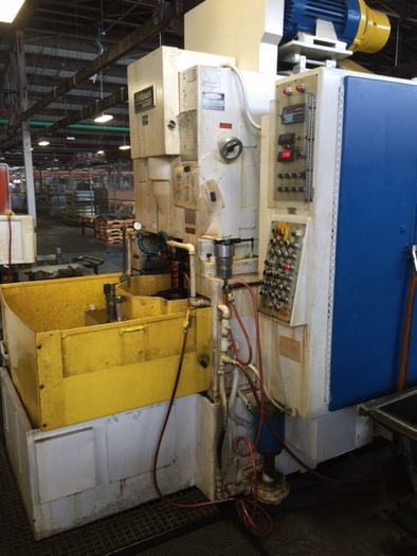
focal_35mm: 29
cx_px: 208
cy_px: 278
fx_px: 466
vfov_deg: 61.6
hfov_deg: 48.2
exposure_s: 1/15
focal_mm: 4.15
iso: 32
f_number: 2.2
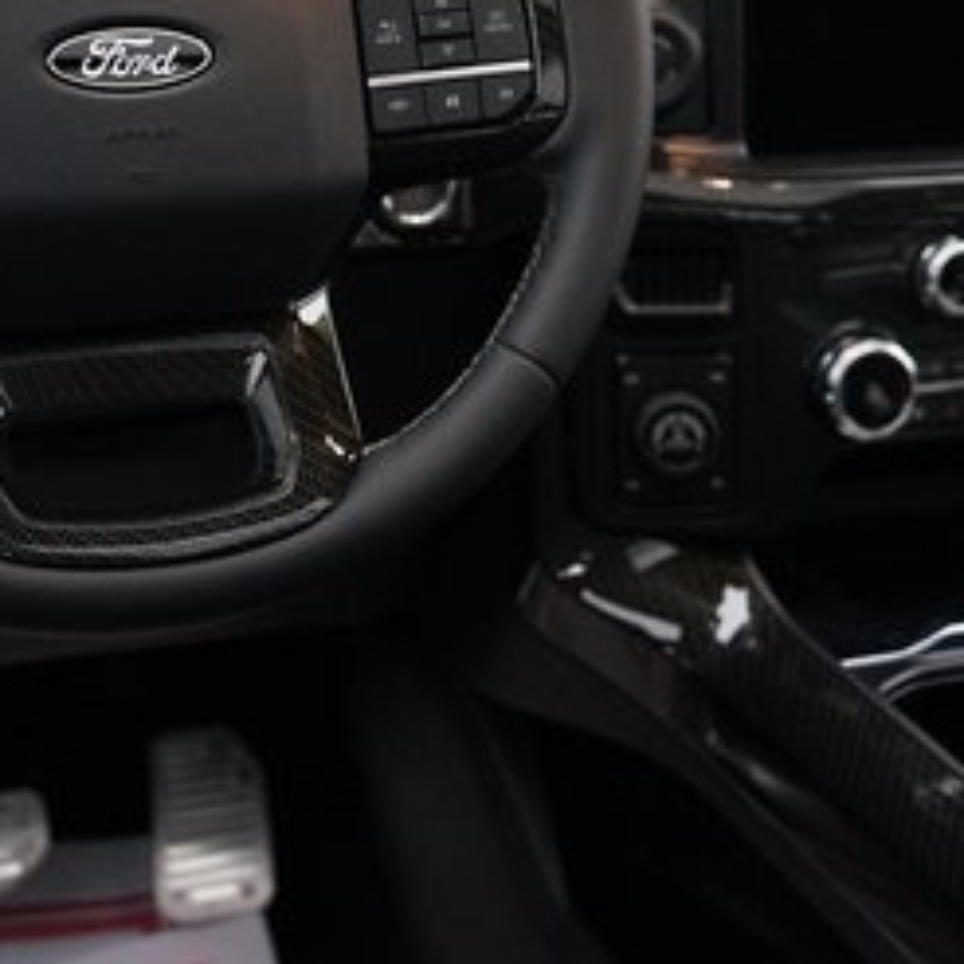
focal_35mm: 73
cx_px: 419
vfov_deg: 23.3
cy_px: 174
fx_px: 2300
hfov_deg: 23.7
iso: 3200
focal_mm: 33
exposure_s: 1/160
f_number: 3.2
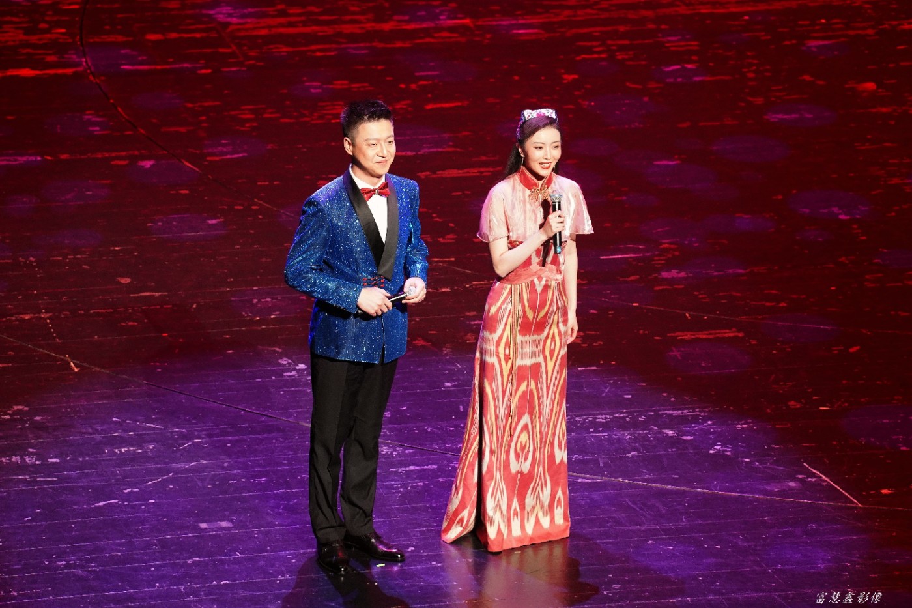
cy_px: 304
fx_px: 5066
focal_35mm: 200
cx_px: 456
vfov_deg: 6.9
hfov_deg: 10.3
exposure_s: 1/250
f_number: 5.6
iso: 3200
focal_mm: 200
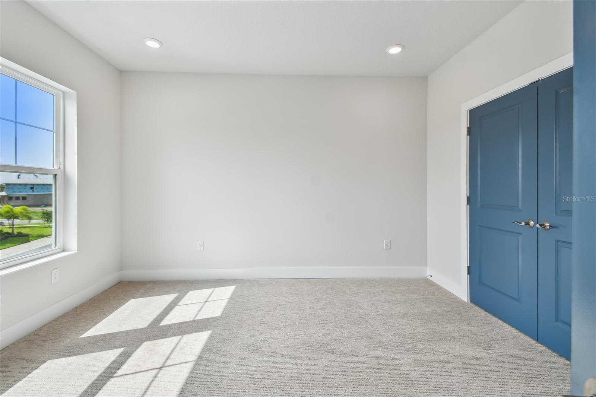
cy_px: 198
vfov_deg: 77.3
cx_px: 298
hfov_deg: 100.4
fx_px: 248
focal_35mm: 15
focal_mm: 10
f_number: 7.1
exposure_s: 1/125
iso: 100
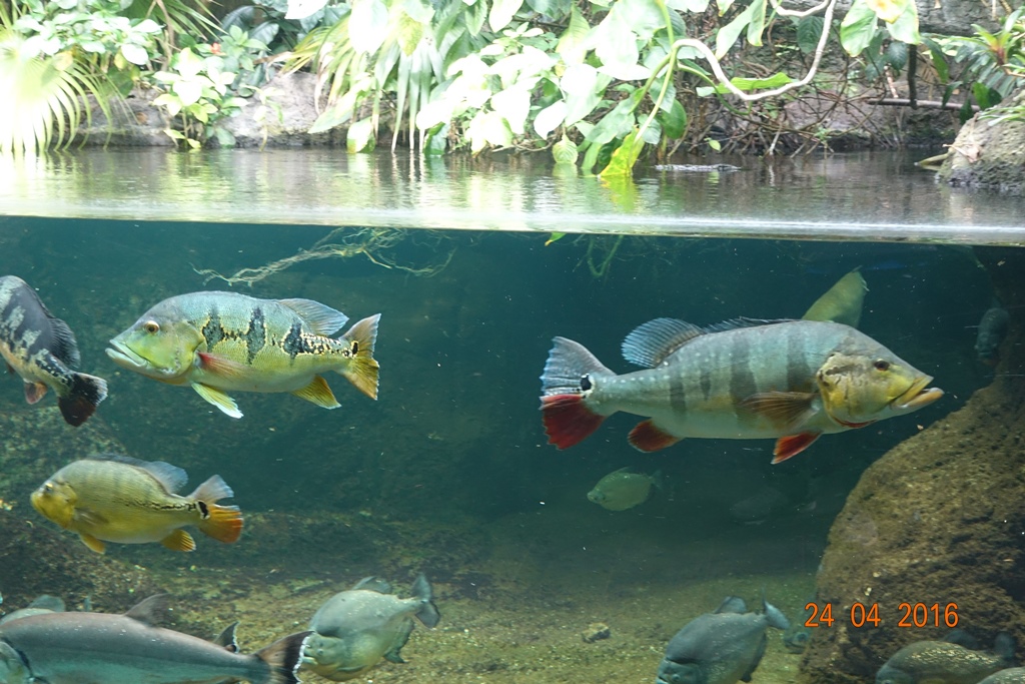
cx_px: 512
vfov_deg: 29.3
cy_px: 342
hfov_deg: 42.7
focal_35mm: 46
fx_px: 1310
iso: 800
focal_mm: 16.84
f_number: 2.8
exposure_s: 1/40
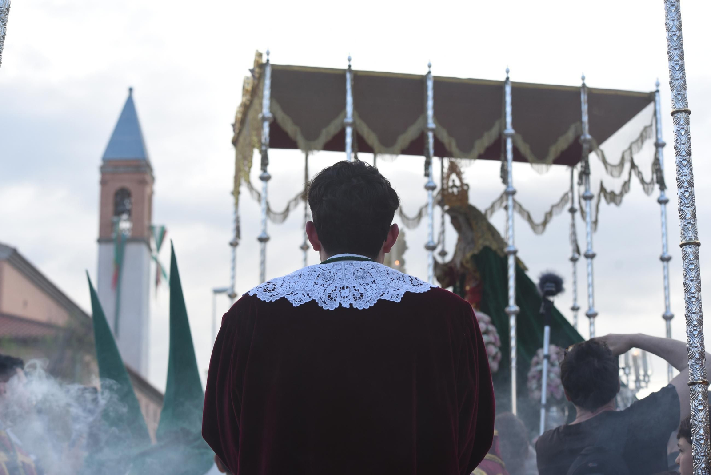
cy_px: 238
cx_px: 356
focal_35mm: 70
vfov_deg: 19.5
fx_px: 1383
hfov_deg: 28.8
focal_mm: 70
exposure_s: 1/200
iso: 450
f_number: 5
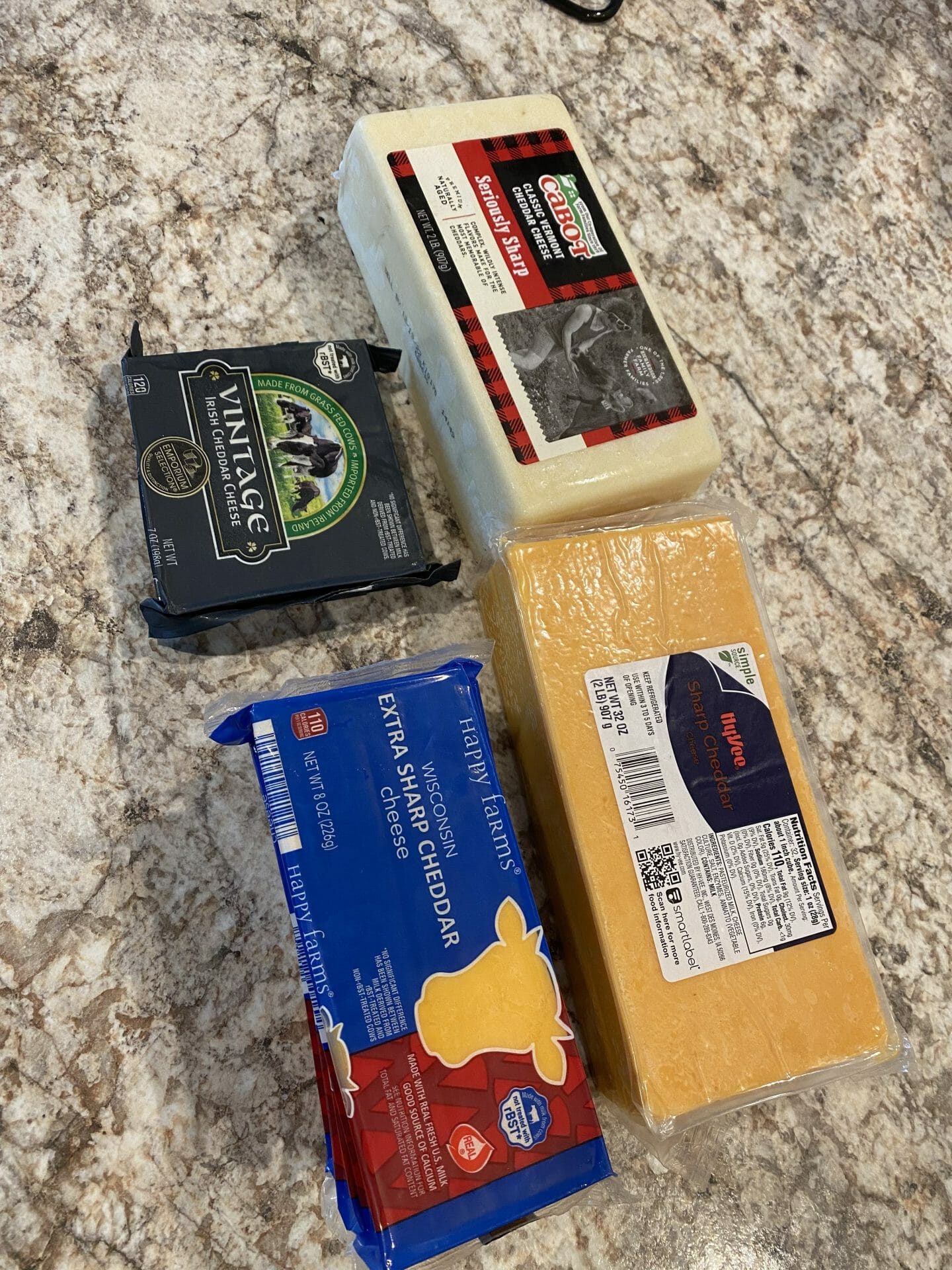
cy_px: 635
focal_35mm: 26
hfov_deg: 53.1
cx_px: 476
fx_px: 953
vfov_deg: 67.3
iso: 160
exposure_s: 1/60
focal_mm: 4.25
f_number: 1.8
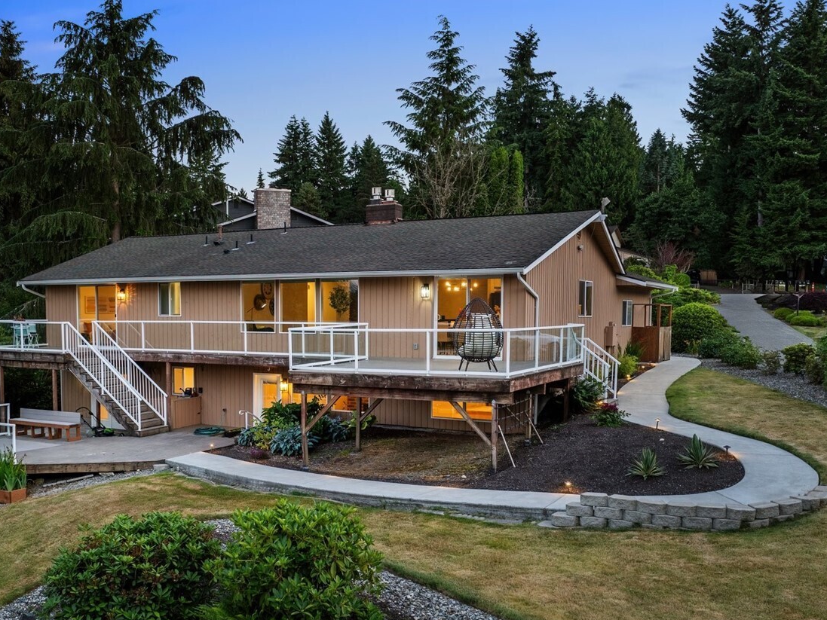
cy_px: 367
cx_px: 329
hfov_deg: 52.3
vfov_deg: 40.6
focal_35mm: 35
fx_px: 836
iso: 140
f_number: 2.8
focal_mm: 12.29
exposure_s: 1/30
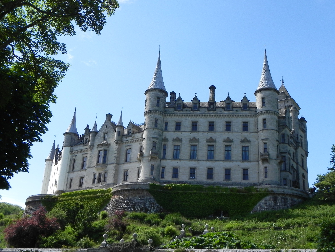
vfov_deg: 31.5
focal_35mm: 46
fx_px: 445
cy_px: 126
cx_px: 168
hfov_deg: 41.2
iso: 160
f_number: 6.3
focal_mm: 8.2
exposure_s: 1/344
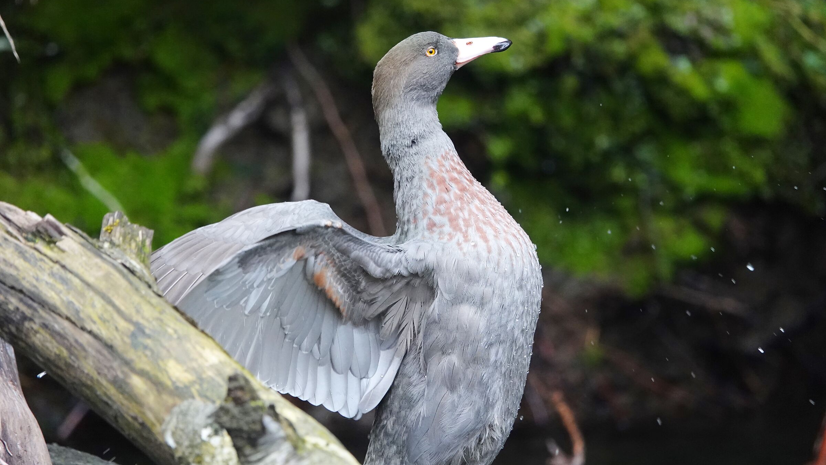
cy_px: 230
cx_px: 413
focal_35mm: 517
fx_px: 11323
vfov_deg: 2.4
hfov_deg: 4.2
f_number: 4
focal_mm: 180.69
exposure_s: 1/400
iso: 1250
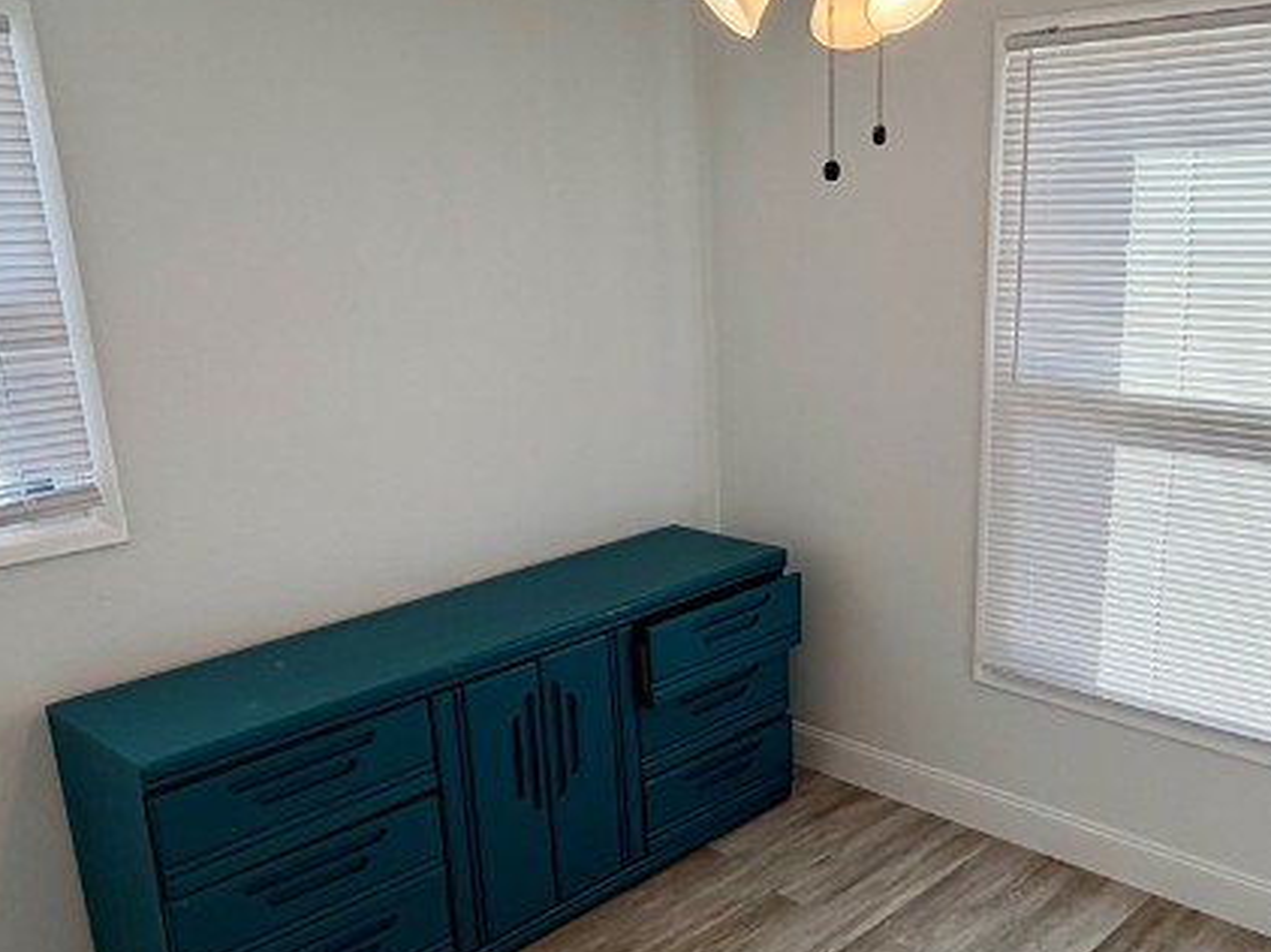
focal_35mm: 34
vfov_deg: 41.5
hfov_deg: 53.6
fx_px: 1248
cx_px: 762
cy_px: 584
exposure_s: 1/140
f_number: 2.2
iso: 40
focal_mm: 2.22
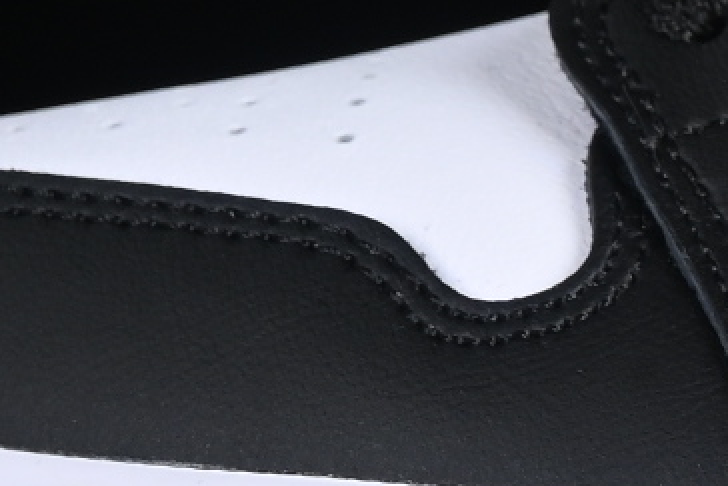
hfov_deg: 3.6
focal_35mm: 573
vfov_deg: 2.4
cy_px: -290
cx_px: 1440
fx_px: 11591
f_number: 7.1
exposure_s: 1/60
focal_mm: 50
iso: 160
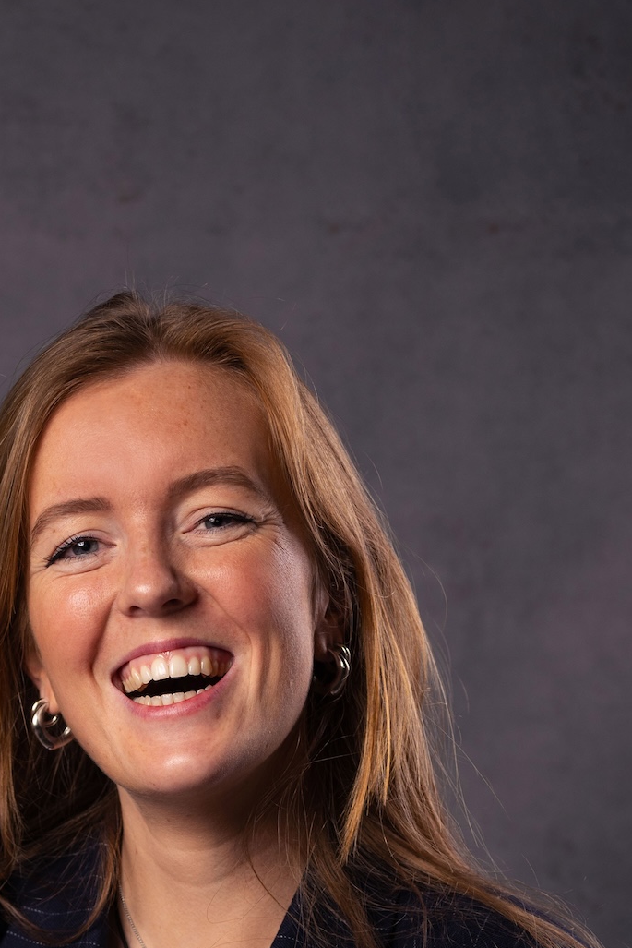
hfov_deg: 9.4
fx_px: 3843
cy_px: 1180
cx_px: 79
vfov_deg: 13.6
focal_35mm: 146
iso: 64
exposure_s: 1/200
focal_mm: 50
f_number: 3.2
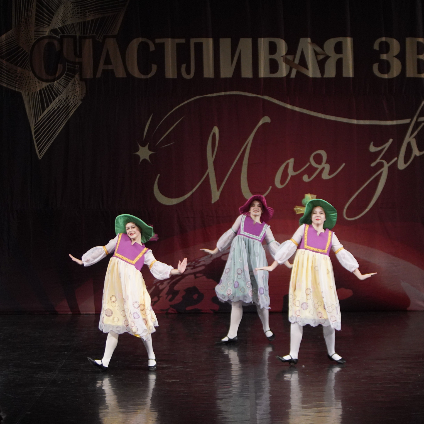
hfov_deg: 11.6
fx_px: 2079
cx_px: 181
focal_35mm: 150
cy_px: 197
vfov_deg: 11.6
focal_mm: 70
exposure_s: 1/500
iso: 1600
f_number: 2.8
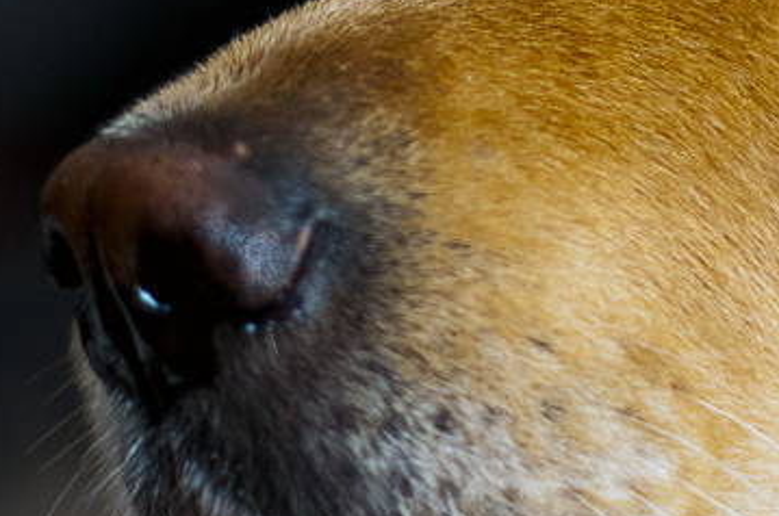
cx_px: 367
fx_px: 4622
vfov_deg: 6.4
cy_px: 85
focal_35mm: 214
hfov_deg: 9.6
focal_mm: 50
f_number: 2.2
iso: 500
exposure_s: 1/640
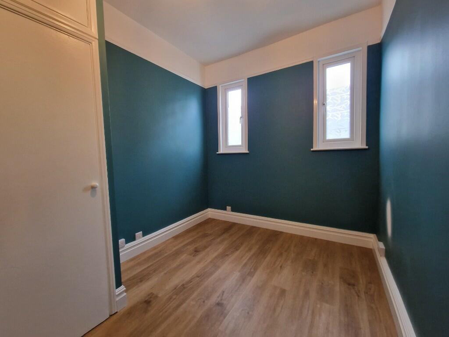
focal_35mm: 13
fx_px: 169
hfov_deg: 106.2
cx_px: 224
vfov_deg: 89.9
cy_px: 168
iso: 640
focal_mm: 2.2
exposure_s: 1/33
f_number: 2.2
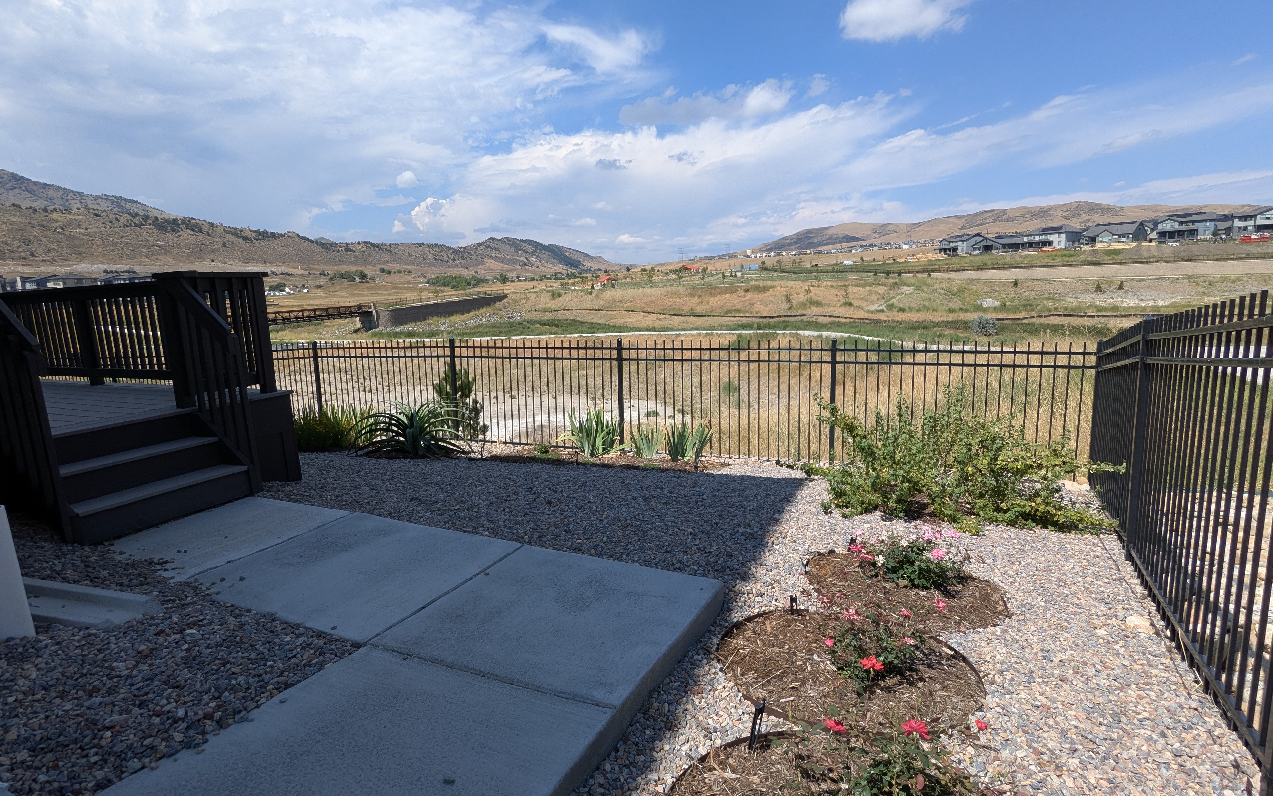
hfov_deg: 91.1
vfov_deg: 65.0
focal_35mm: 18
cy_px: 384
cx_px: 640
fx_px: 624
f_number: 2.2
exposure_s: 1/1821
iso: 52
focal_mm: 2.35
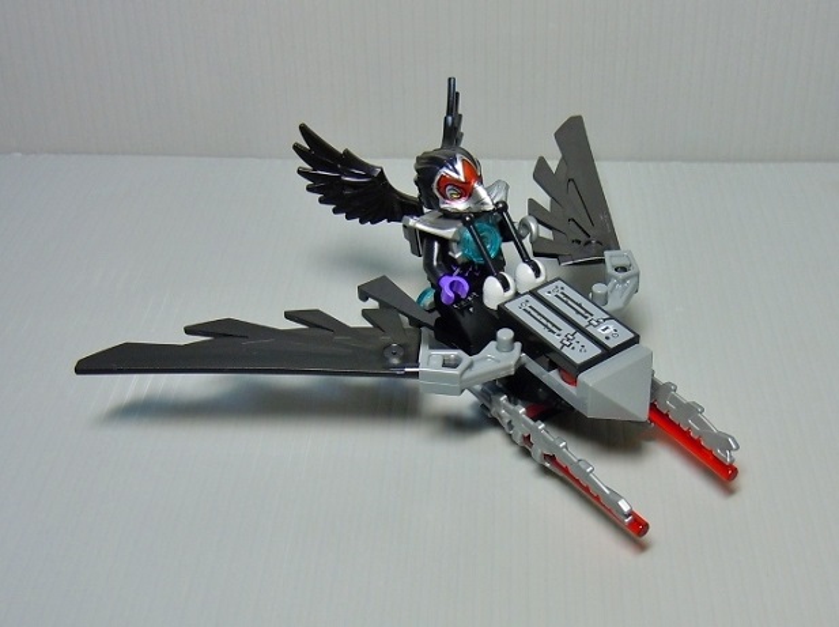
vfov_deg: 46.7
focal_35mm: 30
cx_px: 420
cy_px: 314
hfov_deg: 60.0
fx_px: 726
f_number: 3.5
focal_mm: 5.4
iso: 100
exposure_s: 1/10
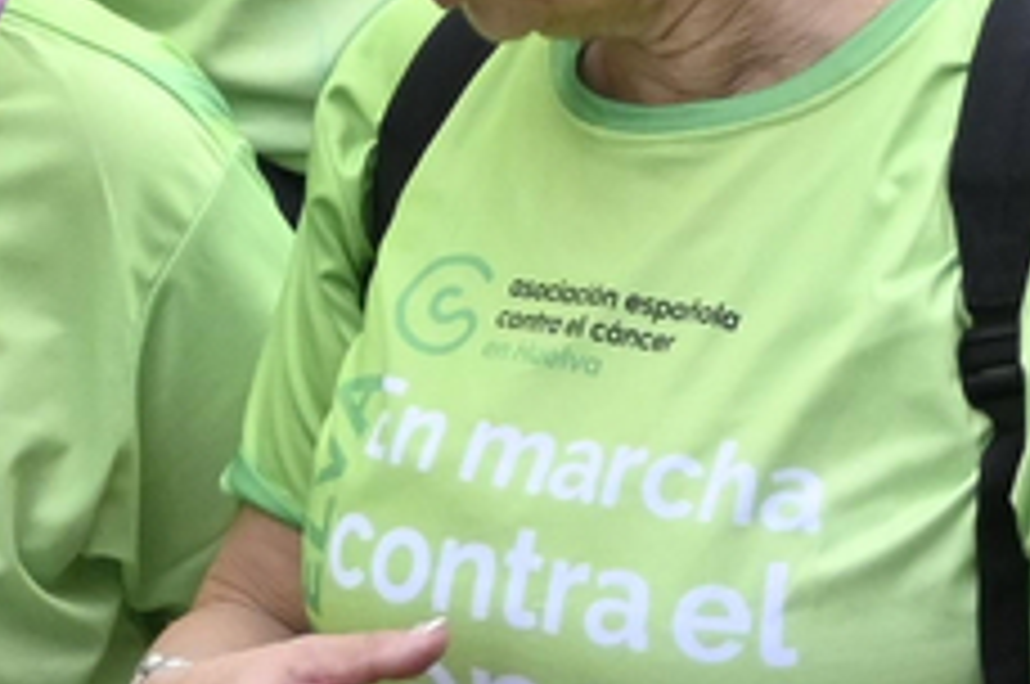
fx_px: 12300
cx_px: 2384
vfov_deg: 3.2
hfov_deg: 4.7
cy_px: -657
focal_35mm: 430
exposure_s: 1/1250
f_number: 5.6
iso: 1000
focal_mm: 41
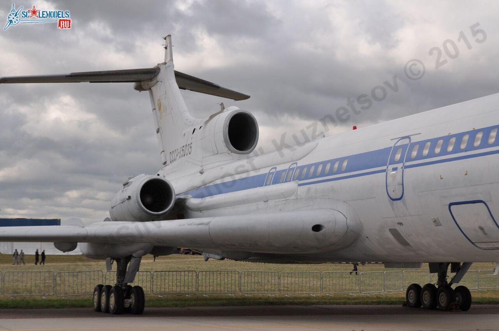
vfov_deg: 18.1
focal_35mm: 75
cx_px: 250
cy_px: 166
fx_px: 1038
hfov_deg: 27.0
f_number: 8
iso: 200
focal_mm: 50
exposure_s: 1/400
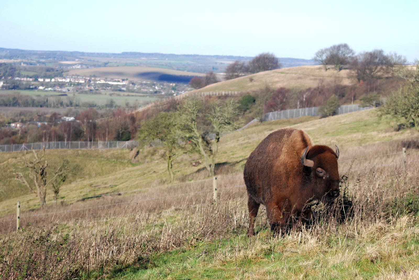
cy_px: 140
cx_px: 210
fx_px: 1224
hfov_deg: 19.4
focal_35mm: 105
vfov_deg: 13.1
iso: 1000
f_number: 5
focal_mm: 70
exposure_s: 1/4000
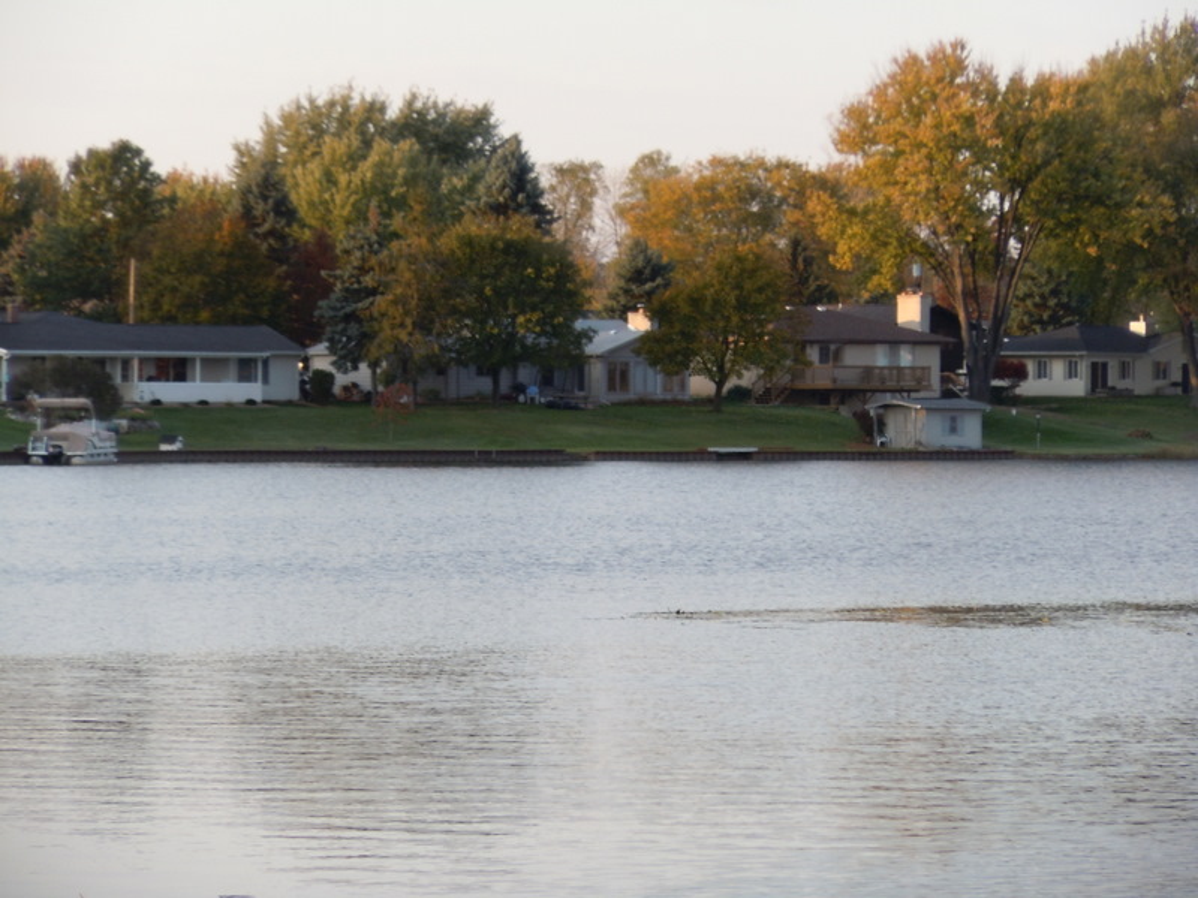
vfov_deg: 7.6
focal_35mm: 196
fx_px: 6783
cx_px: 599
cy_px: 449
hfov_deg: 10.1
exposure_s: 1/125
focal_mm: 35
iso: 160
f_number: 5.6
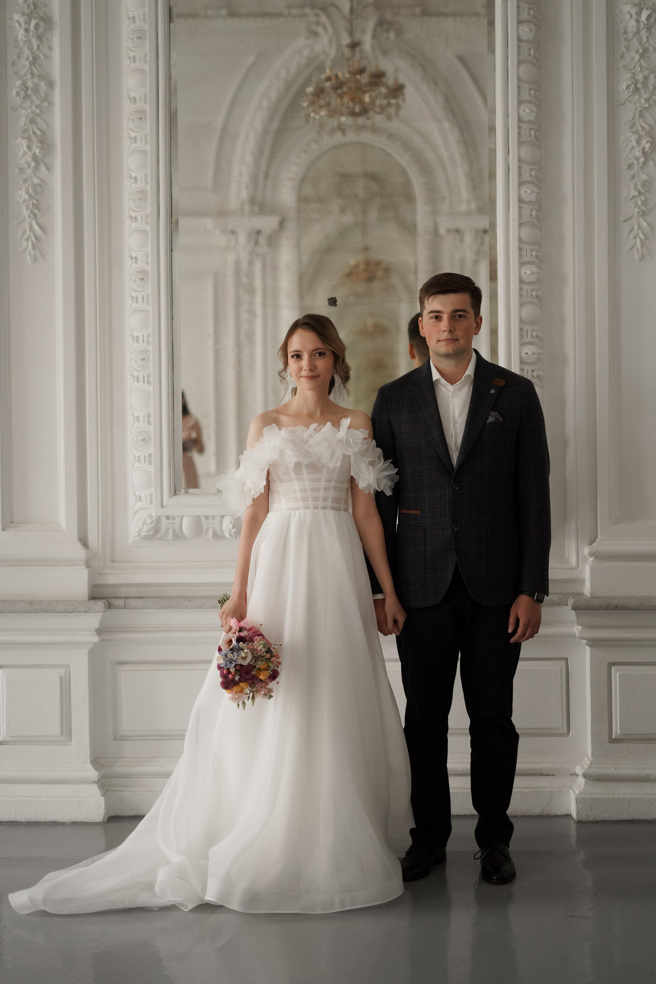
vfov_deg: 39.6
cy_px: 492
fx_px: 1367
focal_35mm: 50
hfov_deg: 27.0
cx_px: 328
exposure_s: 1/500
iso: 640
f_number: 1.8
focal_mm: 50
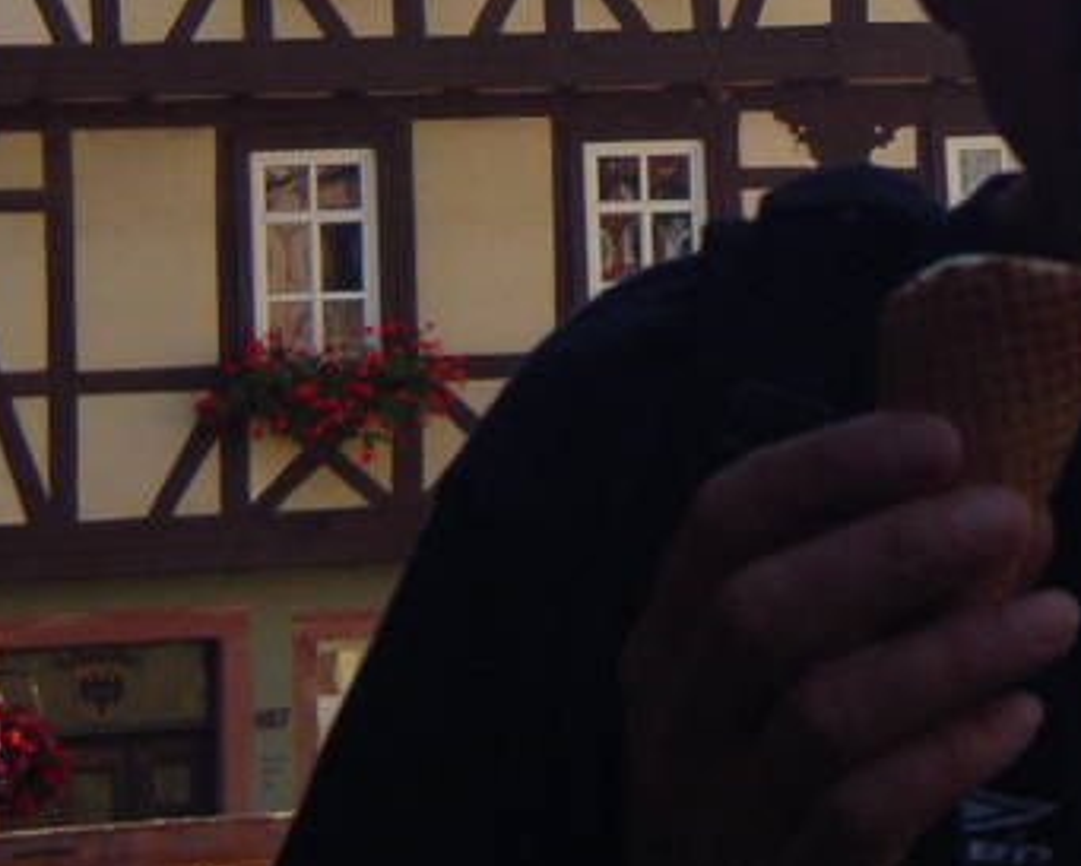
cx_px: 1078
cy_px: -105
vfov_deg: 5.4
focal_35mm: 286
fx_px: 9153
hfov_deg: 6.7
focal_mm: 16
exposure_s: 1/320
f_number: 3.9
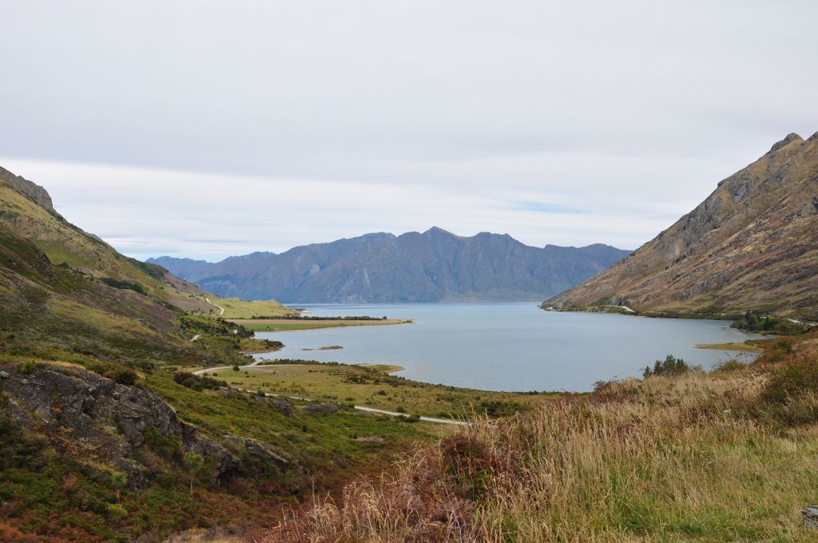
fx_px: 715
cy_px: 272
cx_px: 409
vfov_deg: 41.6
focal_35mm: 32
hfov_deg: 59.6
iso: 200
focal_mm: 21
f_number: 10
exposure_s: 1/250
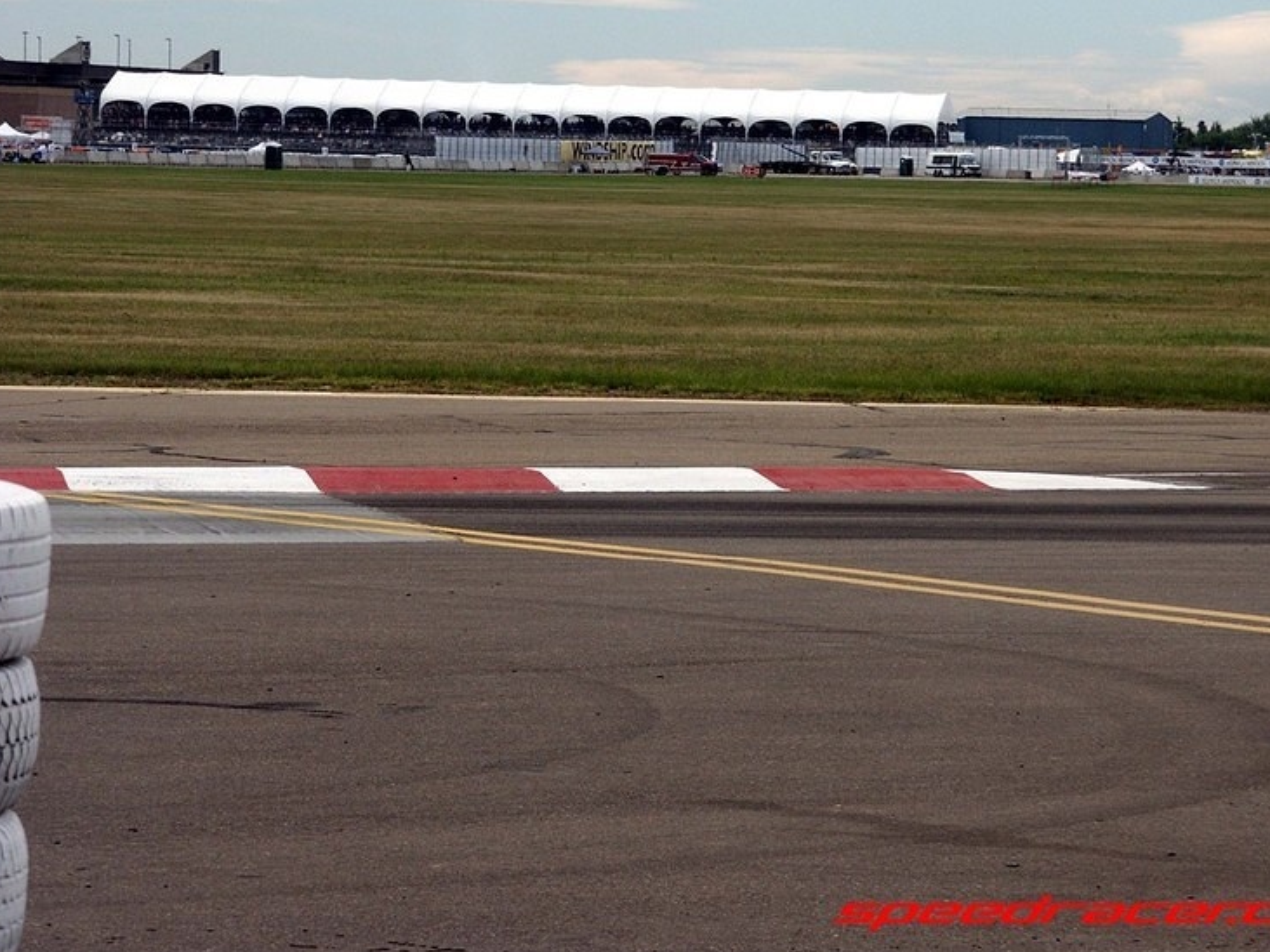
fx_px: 6346
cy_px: 464
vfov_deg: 8.6
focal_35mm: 173
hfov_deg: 11.4
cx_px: 676
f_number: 5.6
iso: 100
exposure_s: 1/750
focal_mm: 39.98
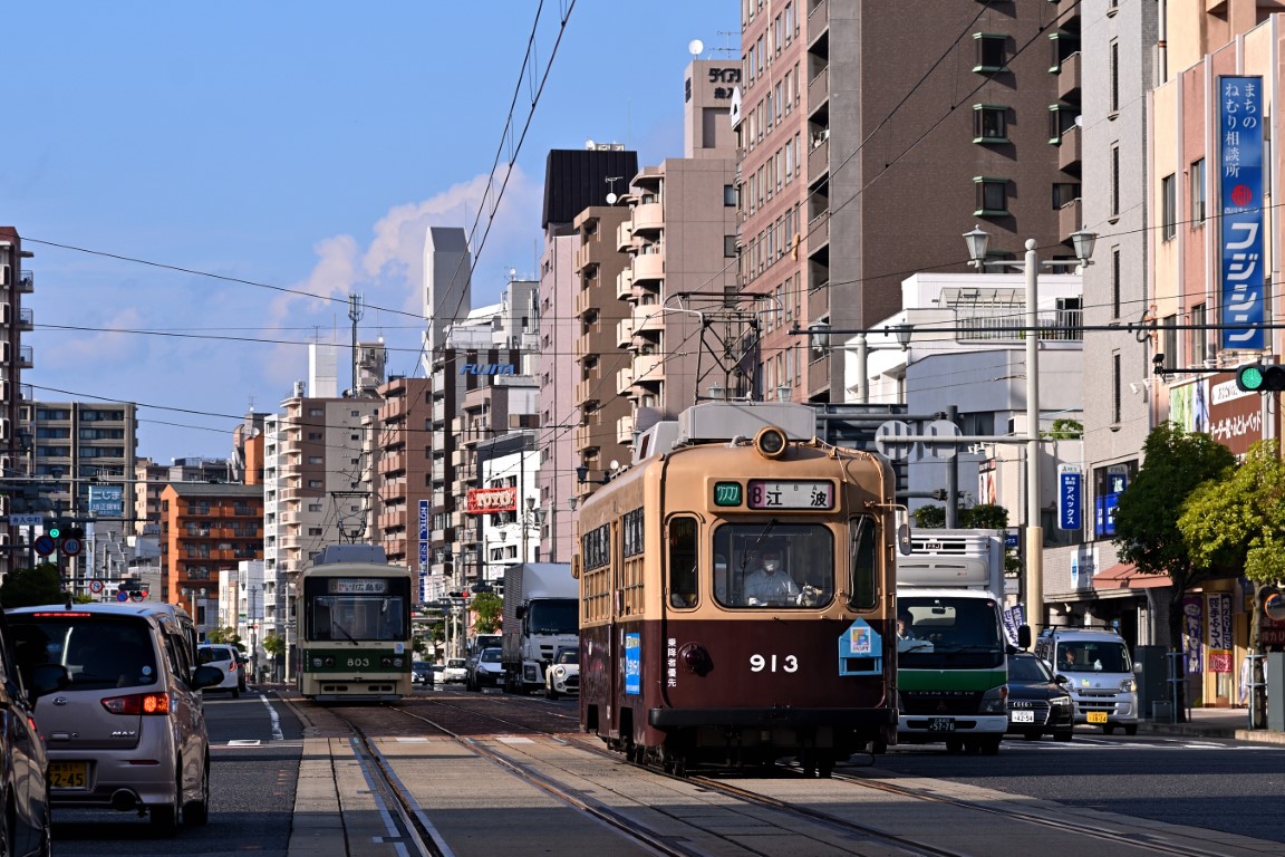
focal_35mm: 135
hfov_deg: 15.2
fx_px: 4818
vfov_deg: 10.2
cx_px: 642
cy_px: 428
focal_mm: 90
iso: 100
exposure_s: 1/1000
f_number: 6.3
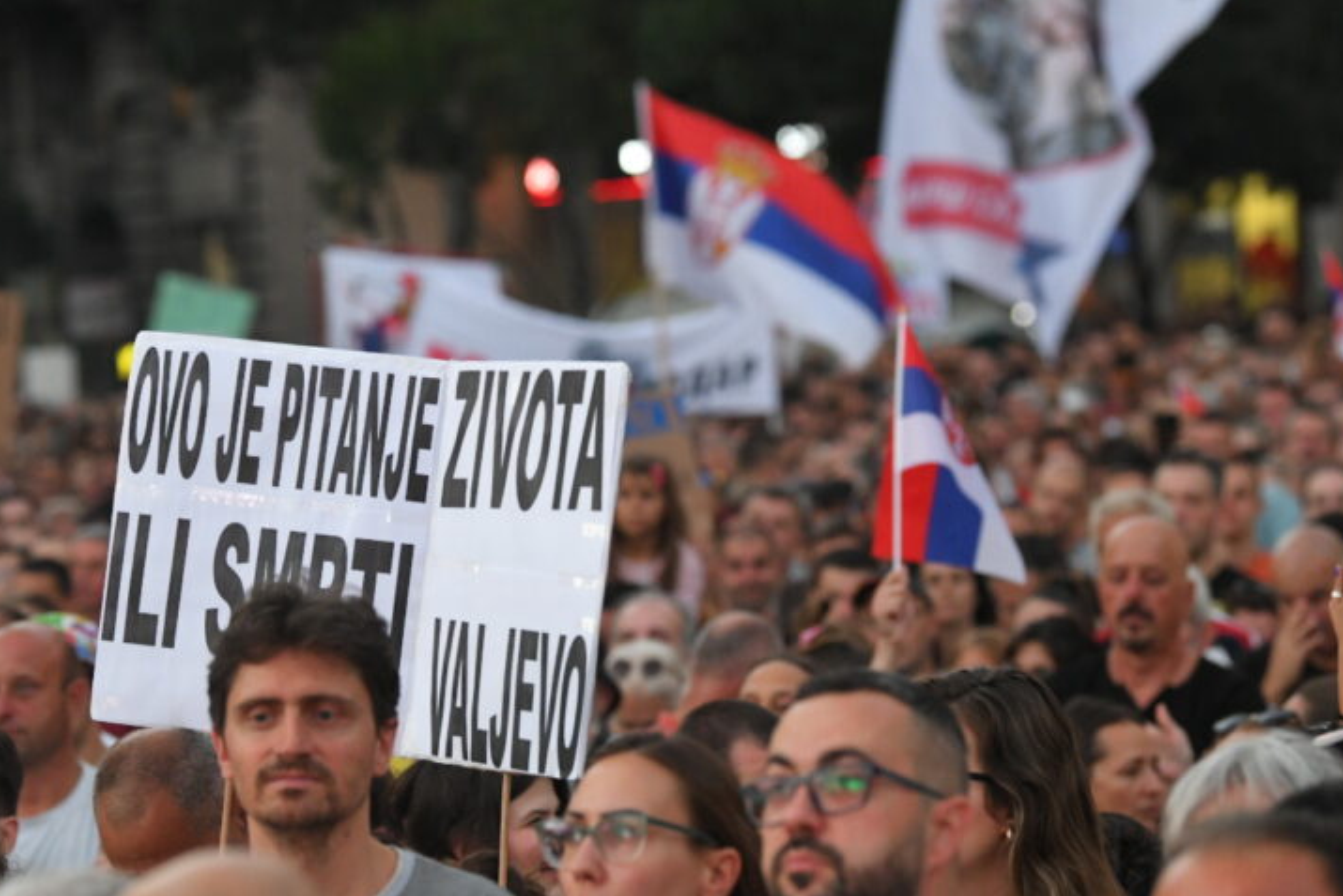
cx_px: 558
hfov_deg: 11.5
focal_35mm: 179
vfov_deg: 7.7
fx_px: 6679
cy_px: 277
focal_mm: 125
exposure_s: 1/250
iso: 3200
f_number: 4
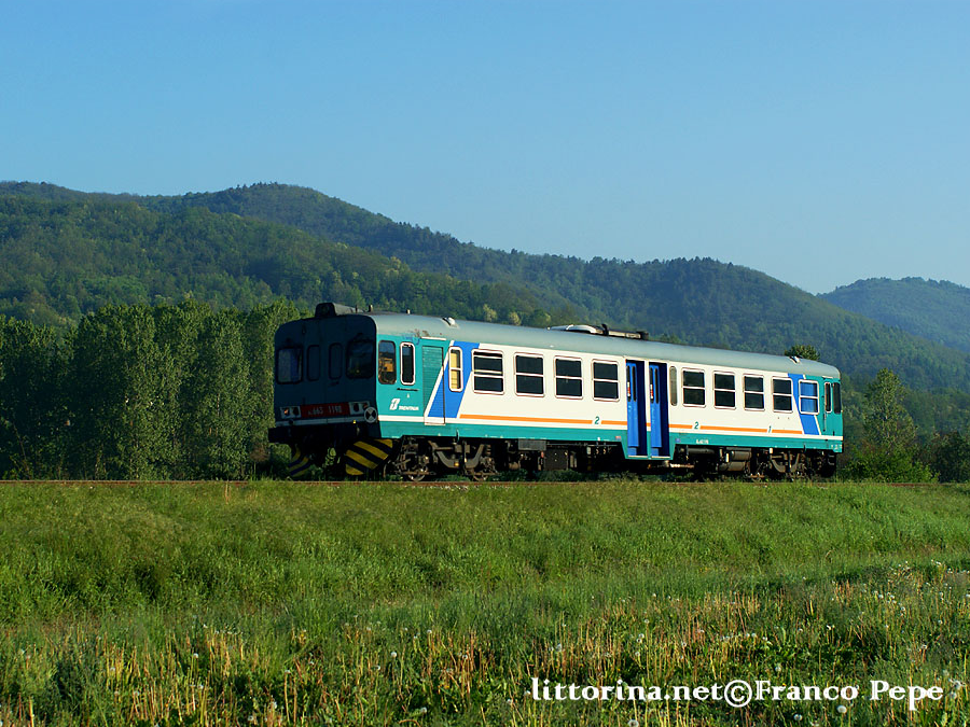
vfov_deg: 18.0
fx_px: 2298
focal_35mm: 82
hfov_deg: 23.8
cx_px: 431
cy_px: 364
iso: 200
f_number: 5.6
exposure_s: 1/640
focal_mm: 50
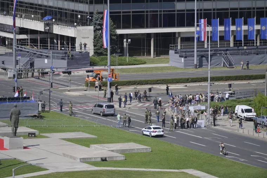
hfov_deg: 6.6
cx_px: 134
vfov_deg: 4.4
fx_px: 2301
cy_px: 89
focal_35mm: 310
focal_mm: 310
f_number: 4
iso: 100
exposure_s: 1/1600
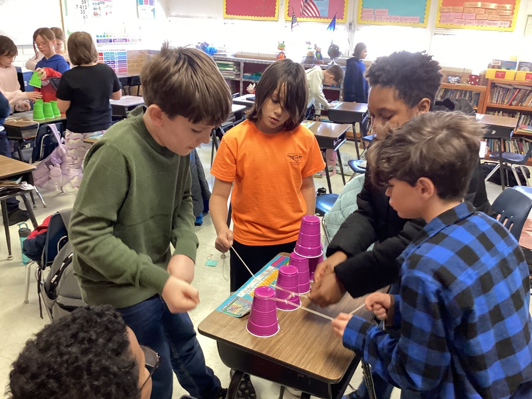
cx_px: 266
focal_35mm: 31
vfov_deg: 45.4
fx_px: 476
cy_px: 200
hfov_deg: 58.4
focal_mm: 3.3
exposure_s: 1/50
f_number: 2.4
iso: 250
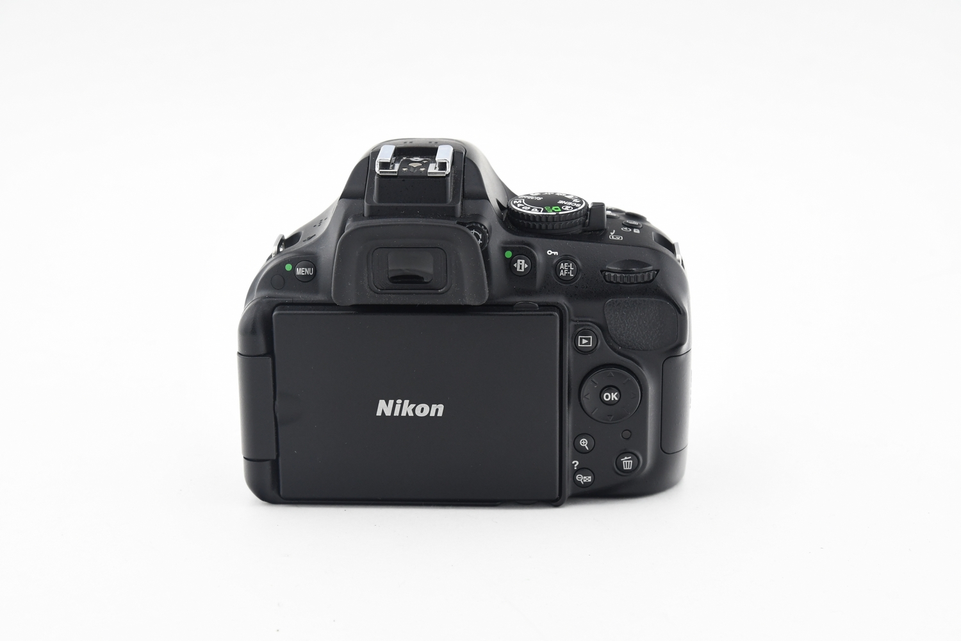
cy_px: 320
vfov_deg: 18.2
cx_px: 480
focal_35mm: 75
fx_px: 2002
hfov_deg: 27.0
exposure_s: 1/125
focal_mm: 50
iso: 1250
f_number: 7.1
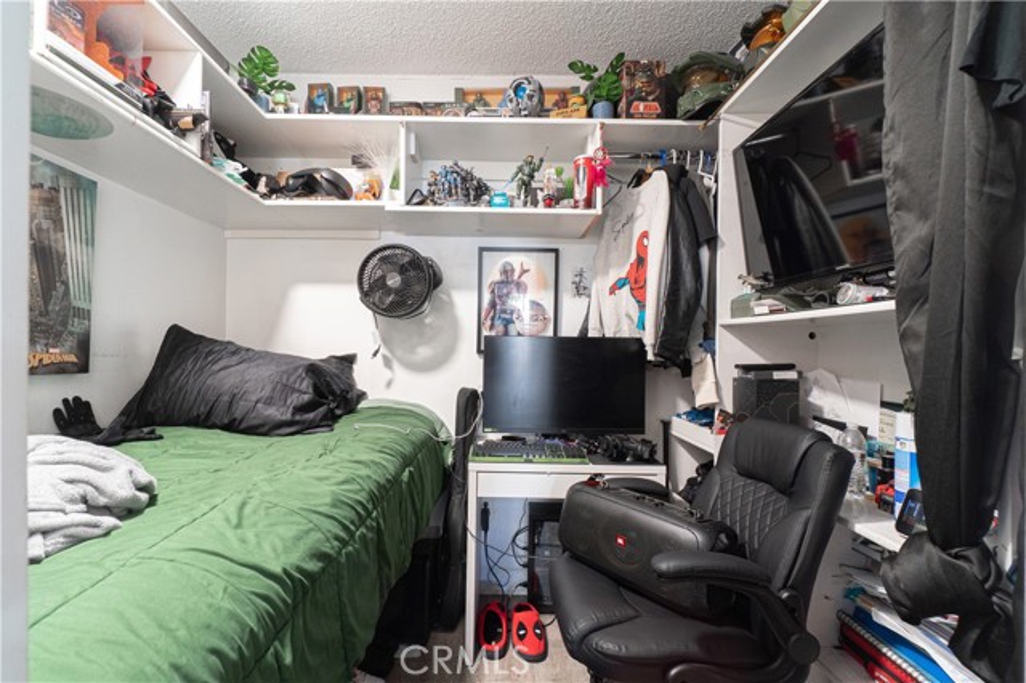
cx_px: 513
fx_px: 427
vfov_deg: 77.3
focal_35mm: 15
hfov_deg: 100.4
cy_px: 342
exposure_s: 1/2.5
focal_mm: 10
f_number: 7.1
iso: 320
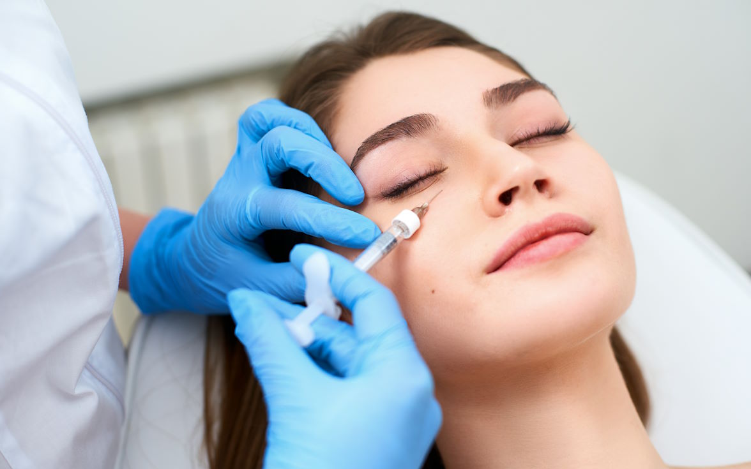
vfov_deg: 24.9
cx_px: 378
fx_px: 1064
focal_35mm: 52
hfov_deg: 38.9
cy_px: 214
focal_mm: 50
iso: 200
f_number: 2.8
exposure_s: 1/160
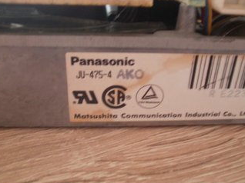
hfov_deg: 47.8
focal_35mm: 39
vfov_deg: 36.8
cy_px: 88
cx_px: 133
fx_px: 276
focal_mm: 5.45
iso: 320
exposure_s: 1/2
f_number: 2.9
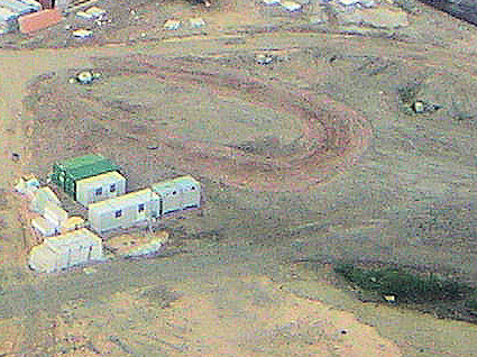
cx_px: -51
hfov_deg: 4.9
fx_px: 5604
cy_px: -95
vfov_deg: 3.6
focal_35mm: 407
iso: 50
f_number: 4.7
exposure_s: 1/109
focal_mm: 14.1
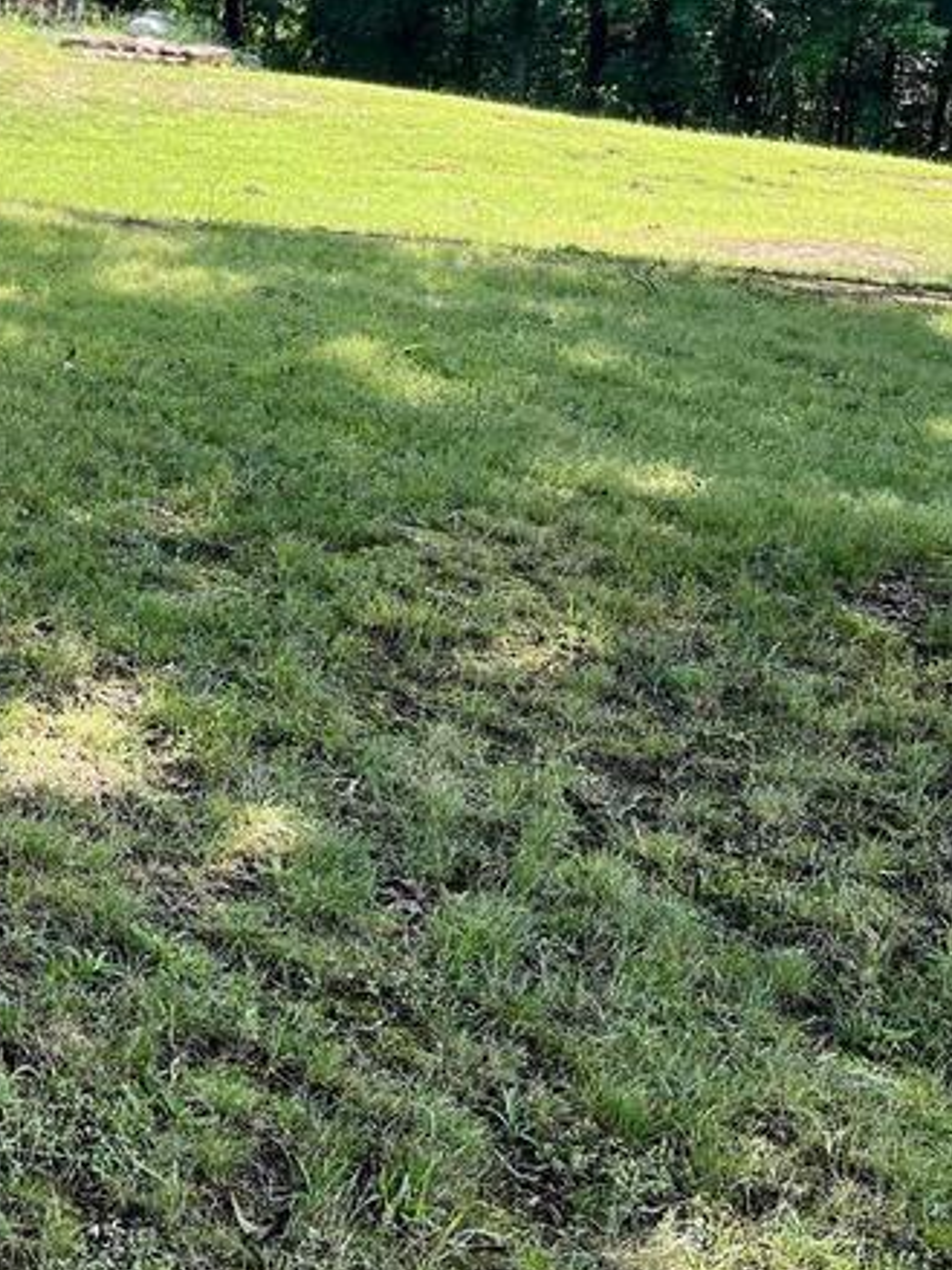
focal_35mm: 64
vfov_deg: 30.0
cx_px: -217
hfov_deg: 21.2
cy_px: 393
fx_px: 2348
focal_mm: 5.1
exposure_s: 1/618
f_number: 1.6
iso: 50
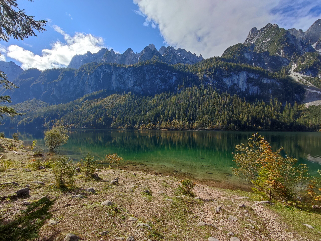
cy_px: 120
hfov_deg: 94.5
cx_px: 160
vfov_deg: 78.2
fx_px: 148
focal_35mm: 16
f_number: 2.2
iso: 50
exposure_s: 1/490
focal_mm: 1.65
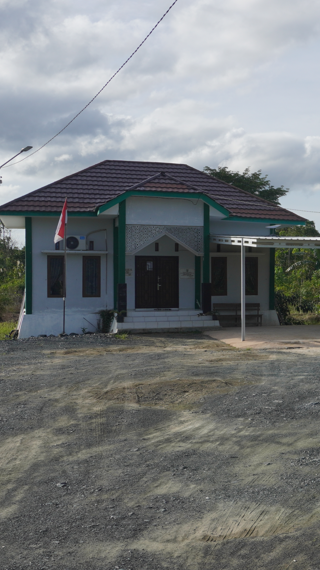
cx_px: 401
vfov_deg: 38.0
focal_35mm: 55
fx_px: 827
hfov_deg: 20.3
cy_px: 282
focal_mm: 23
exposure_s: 1/250
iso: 160
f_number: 13
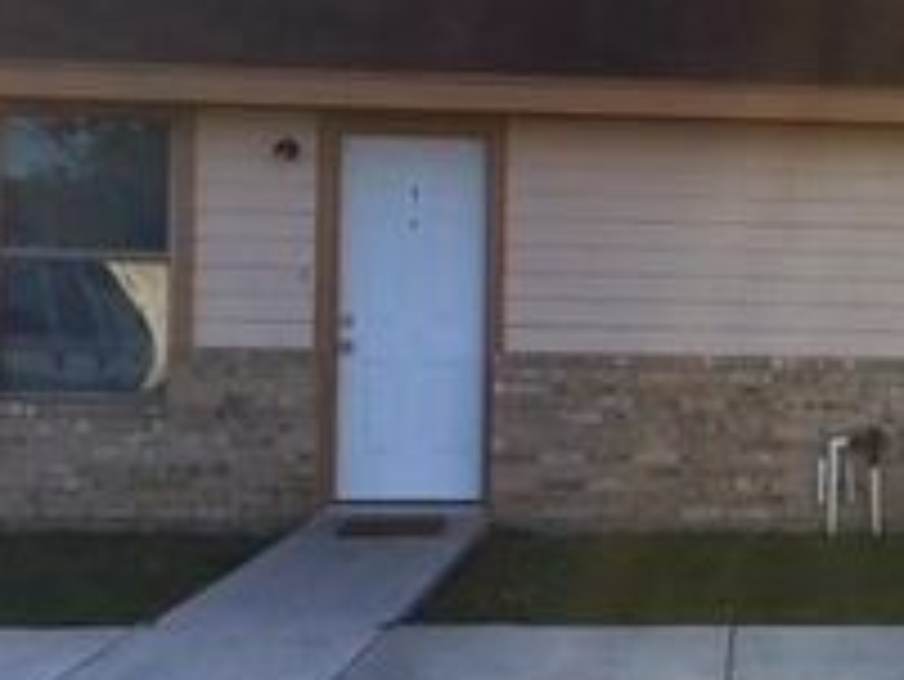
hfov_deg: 25.3
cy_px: 326
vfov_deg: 20.5
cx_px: 971
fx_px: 1881
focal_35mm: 72
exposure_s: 1/836
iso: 25
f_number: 2.2
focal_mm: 4.15
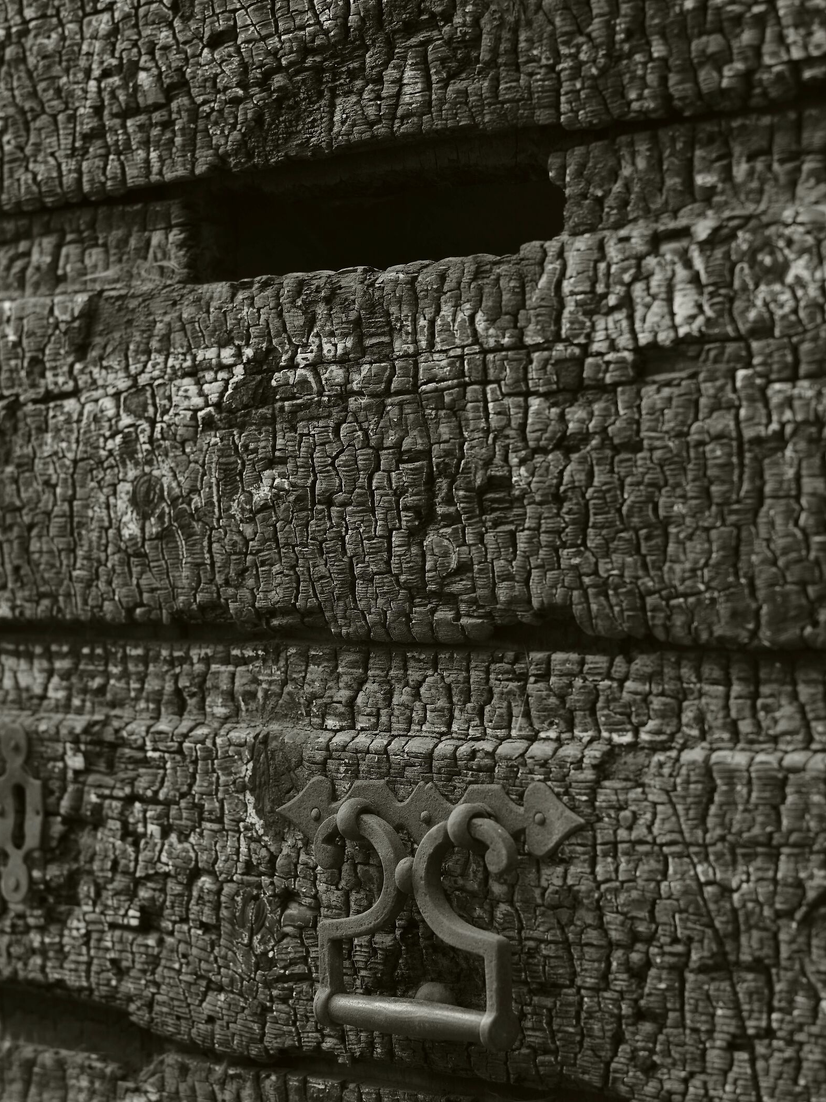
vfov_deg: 20.9
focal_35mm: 94
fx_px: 2991
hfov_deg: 15.7
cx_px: 411
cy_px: 513
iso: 400
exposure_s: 1/400
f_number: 2
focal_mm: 86
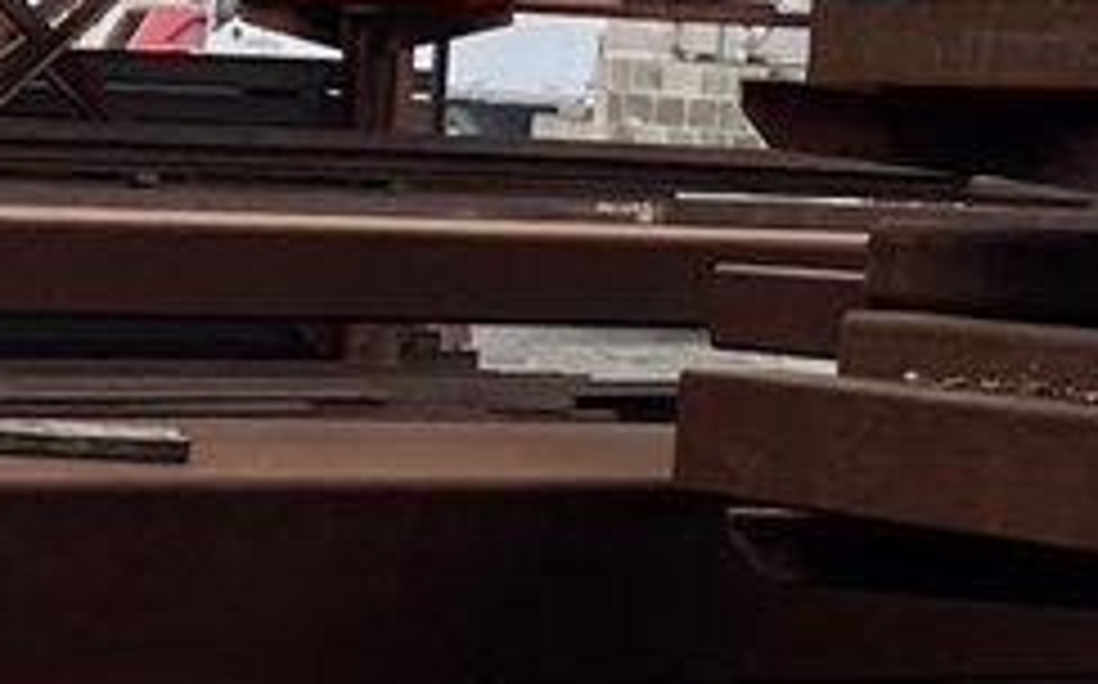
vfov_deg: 7.6
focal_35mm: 171
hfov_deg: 12.1
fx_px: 5112
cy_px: -146
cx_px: 1172
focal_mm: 5.7
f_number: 1.5
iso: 50
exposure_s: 1/1468
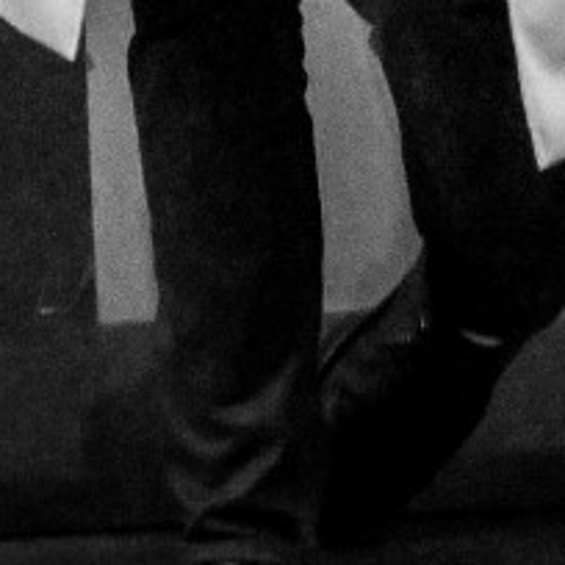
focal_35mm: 270
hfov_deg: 6.5
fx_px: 4986
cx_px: 310
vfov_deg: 6.3
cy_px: -665
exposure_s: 1/400
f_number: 11
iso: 6400
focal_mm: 26
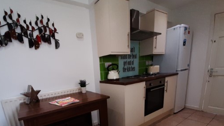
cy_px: 97
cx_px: 97
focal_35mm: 18
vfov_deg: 57.3
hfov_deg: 92.2
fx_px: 107
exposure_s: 1/50
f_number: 2.2
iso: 160
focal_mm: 1.42
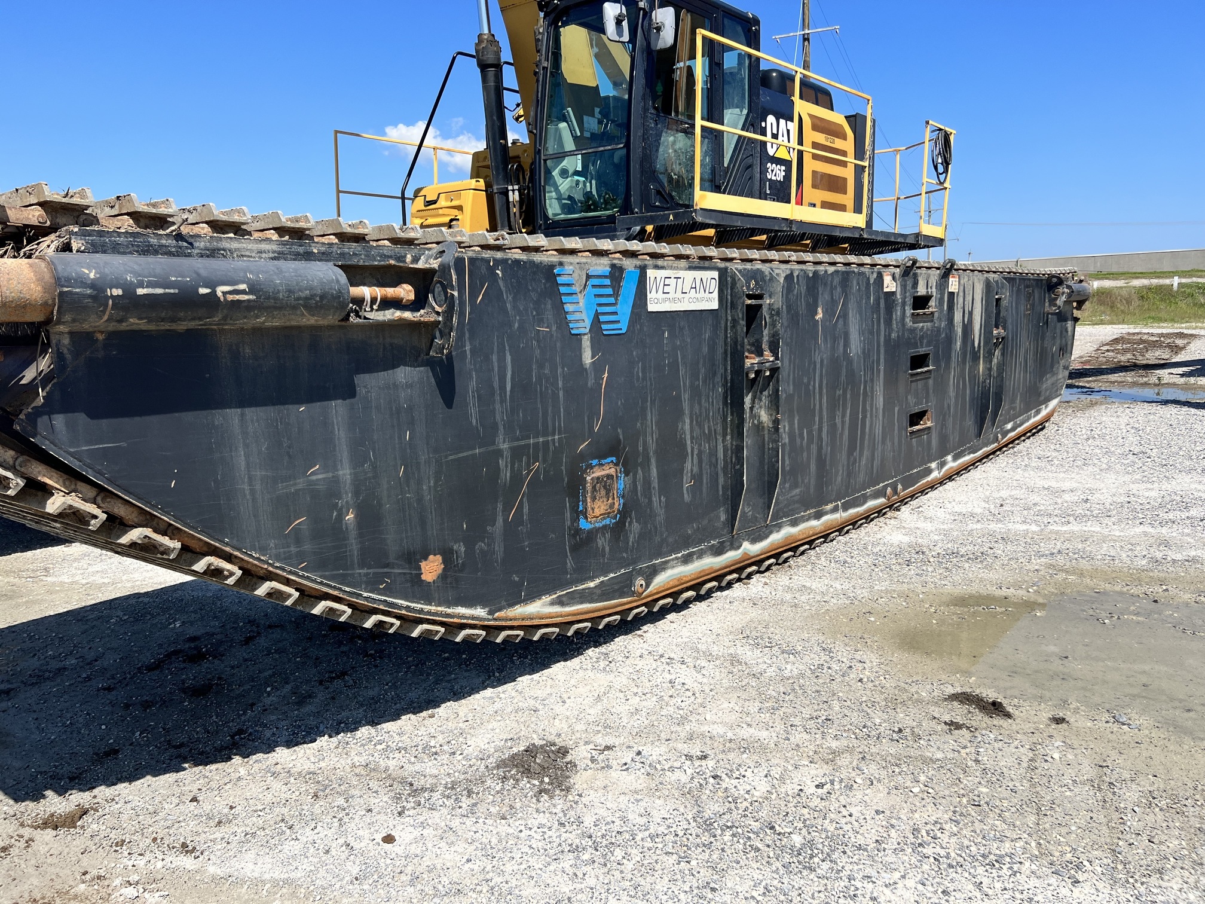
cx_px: 602
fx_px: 905
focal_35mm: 26
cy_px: 452
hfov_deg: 67.3
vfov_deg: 53.1
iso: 50
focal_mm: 5.7
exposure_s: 1/4444
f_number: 1.5
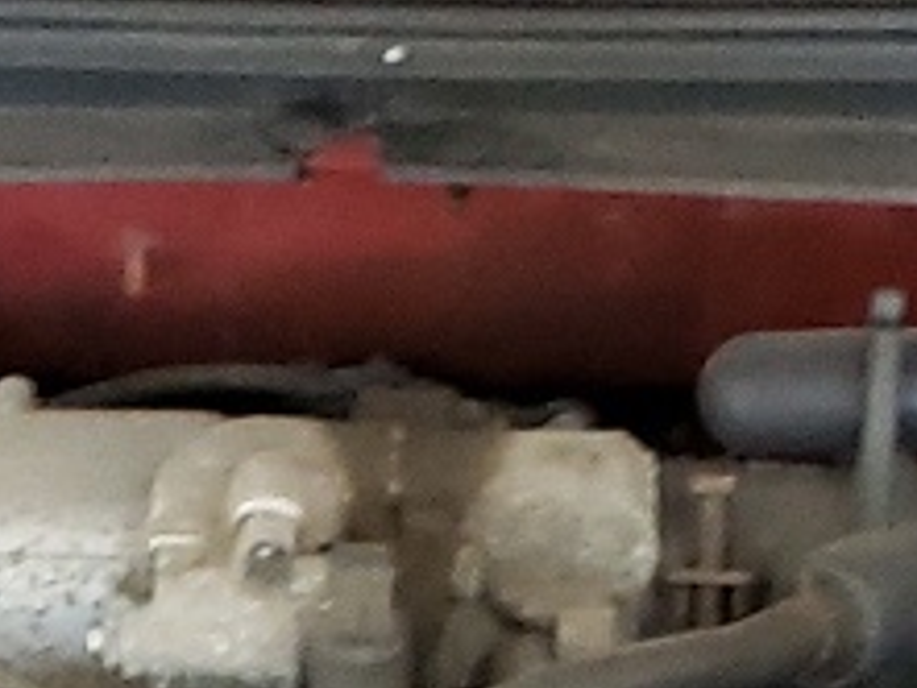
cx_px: 452
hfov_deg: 10.5
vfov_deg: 6.9
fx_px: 4983
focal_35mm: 188
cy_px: 2280
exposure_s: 1/40
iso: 316
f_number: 1.5
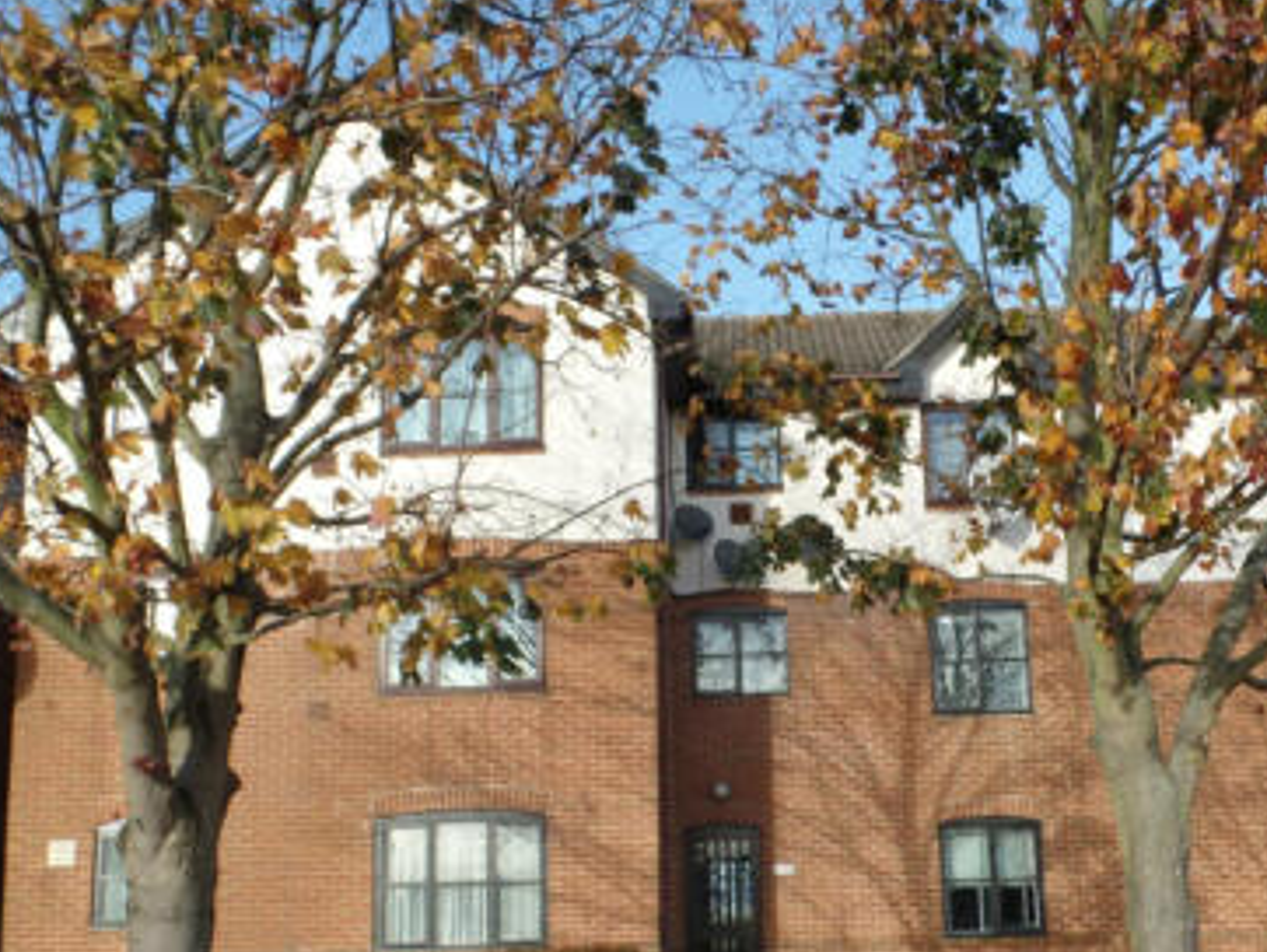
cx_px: 716
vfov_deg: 37.7
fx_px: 1355
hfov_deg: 50.0
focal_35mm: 37
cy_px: 716
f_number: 3.5
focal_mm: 4.1
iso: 80
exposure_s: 1/350
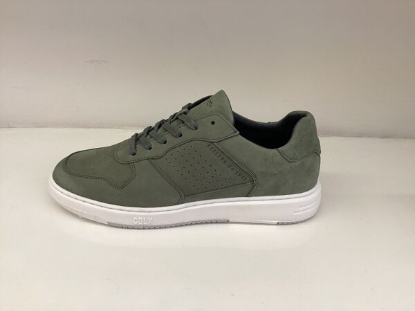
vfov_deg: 45.4
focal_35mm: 31
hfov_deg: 58.4
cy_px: 156
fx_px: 372
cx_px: 208
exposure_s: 1/120
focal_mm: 3.3
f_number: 2.4
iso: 64
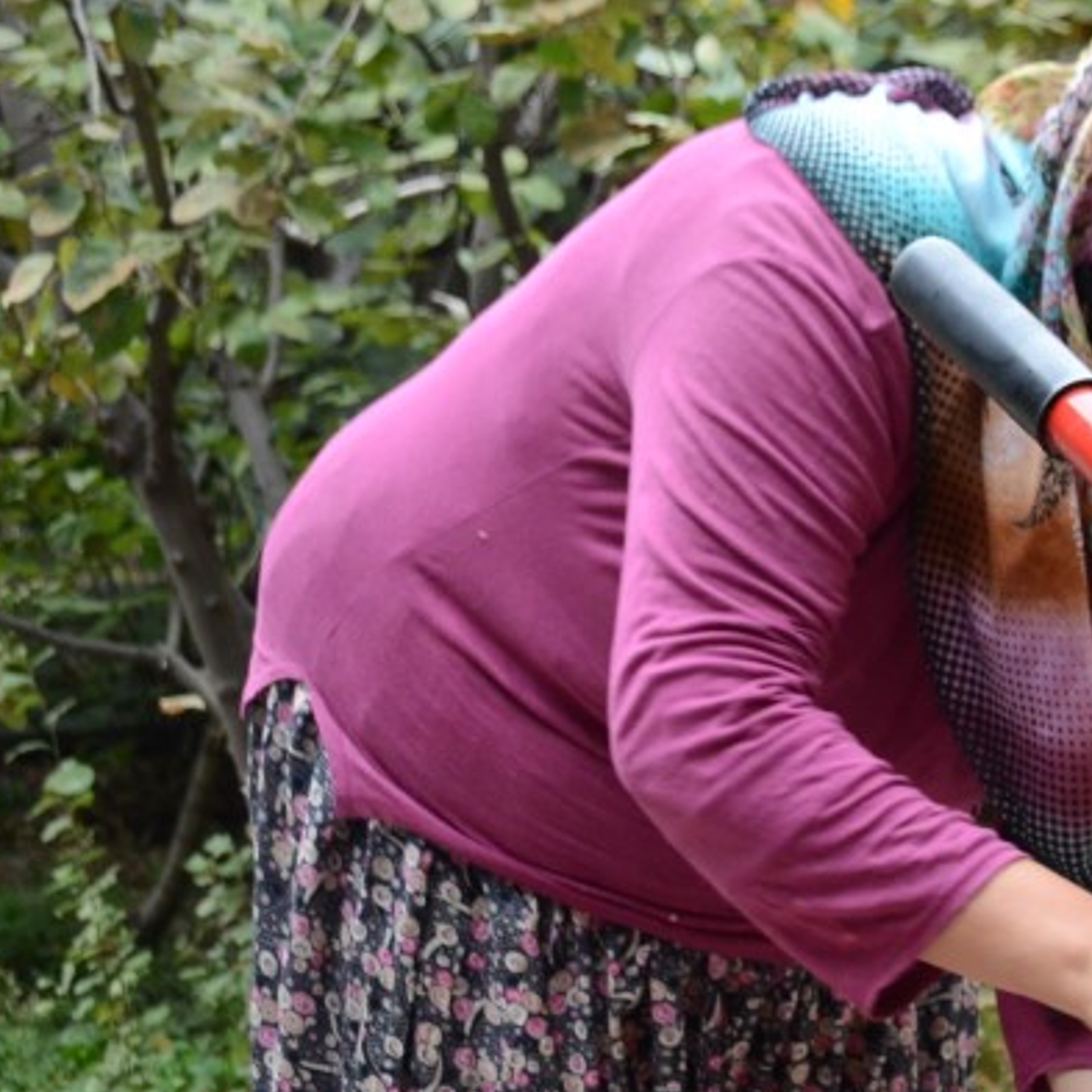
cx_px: 1395
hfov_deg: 16.3
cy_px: 950
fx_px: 3614
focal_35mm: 101
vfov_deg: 17.0
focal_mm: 27
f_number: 7.1
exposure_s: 1/200
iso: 1000
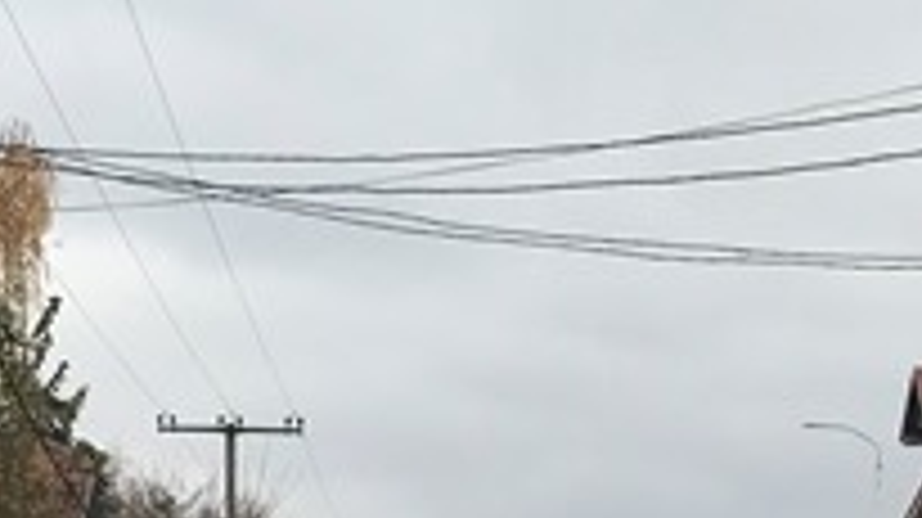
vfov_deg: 9.6
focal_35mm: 119
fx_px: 2907
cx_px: 495
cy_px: 986
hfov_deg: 18.0
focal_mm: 3.99
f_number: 1.8
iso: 20
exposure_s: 1/532
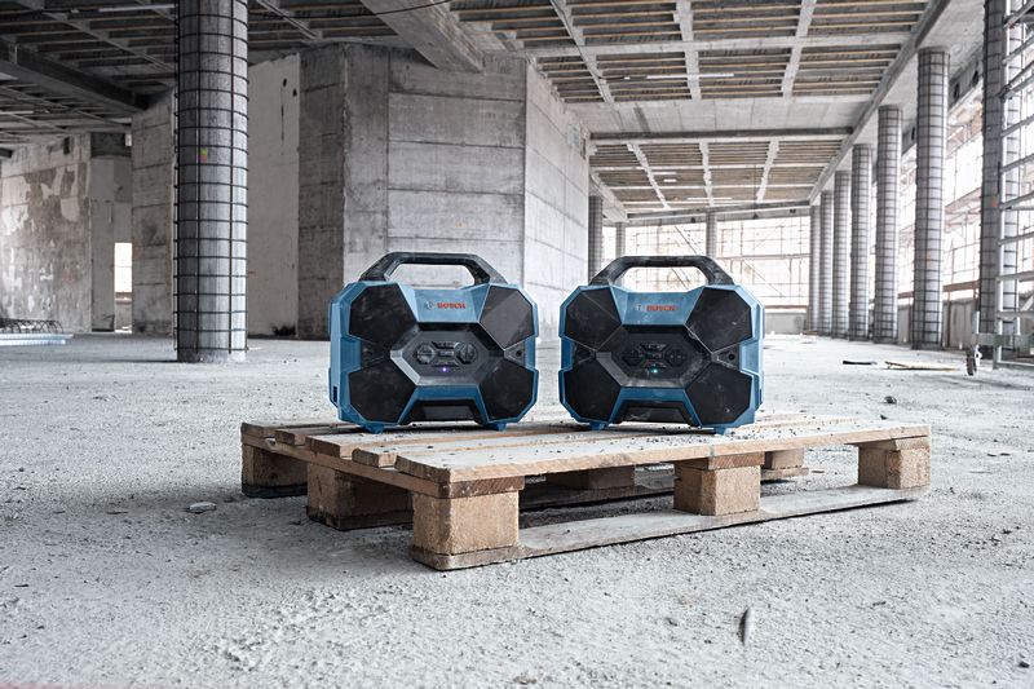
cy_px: 344
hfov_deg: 53.1
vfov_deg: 36.9
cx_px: 517
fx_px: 1034
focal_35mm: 36
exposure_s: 1/10
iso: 500
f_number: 8
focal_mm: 36
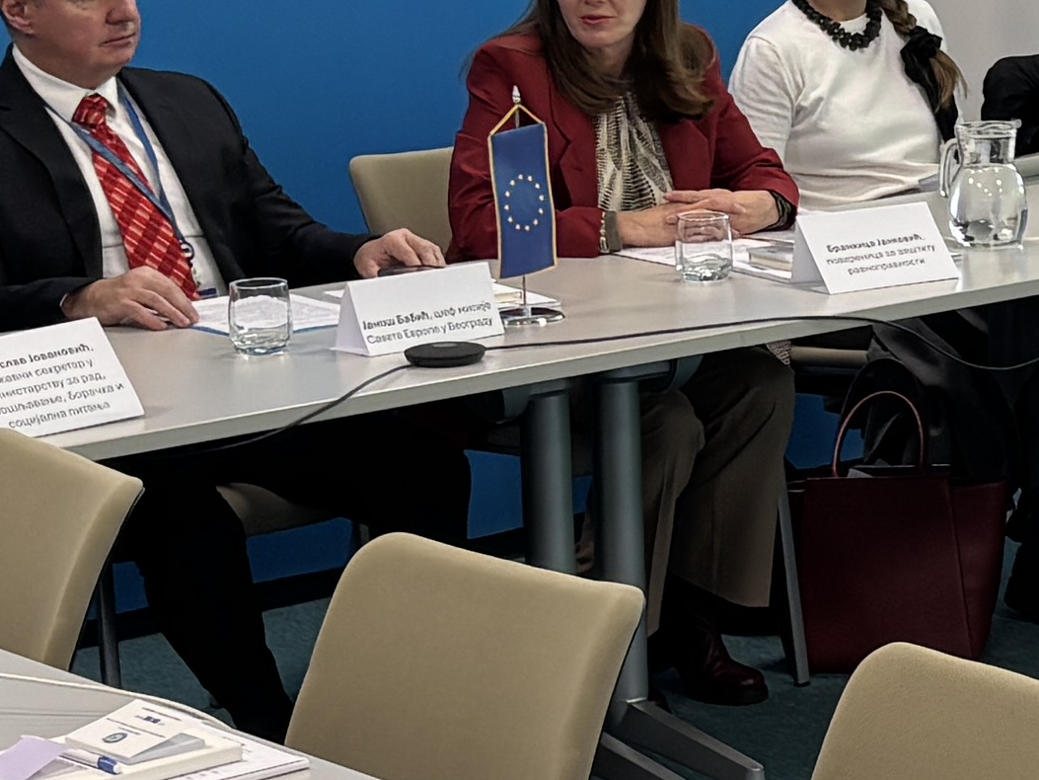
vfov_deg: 10.5
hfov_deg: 13.7
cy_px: 251
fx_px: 4233
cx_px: 1107
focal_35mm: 141
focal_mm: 5.96
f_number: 1.6
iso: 125
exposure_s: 1/120
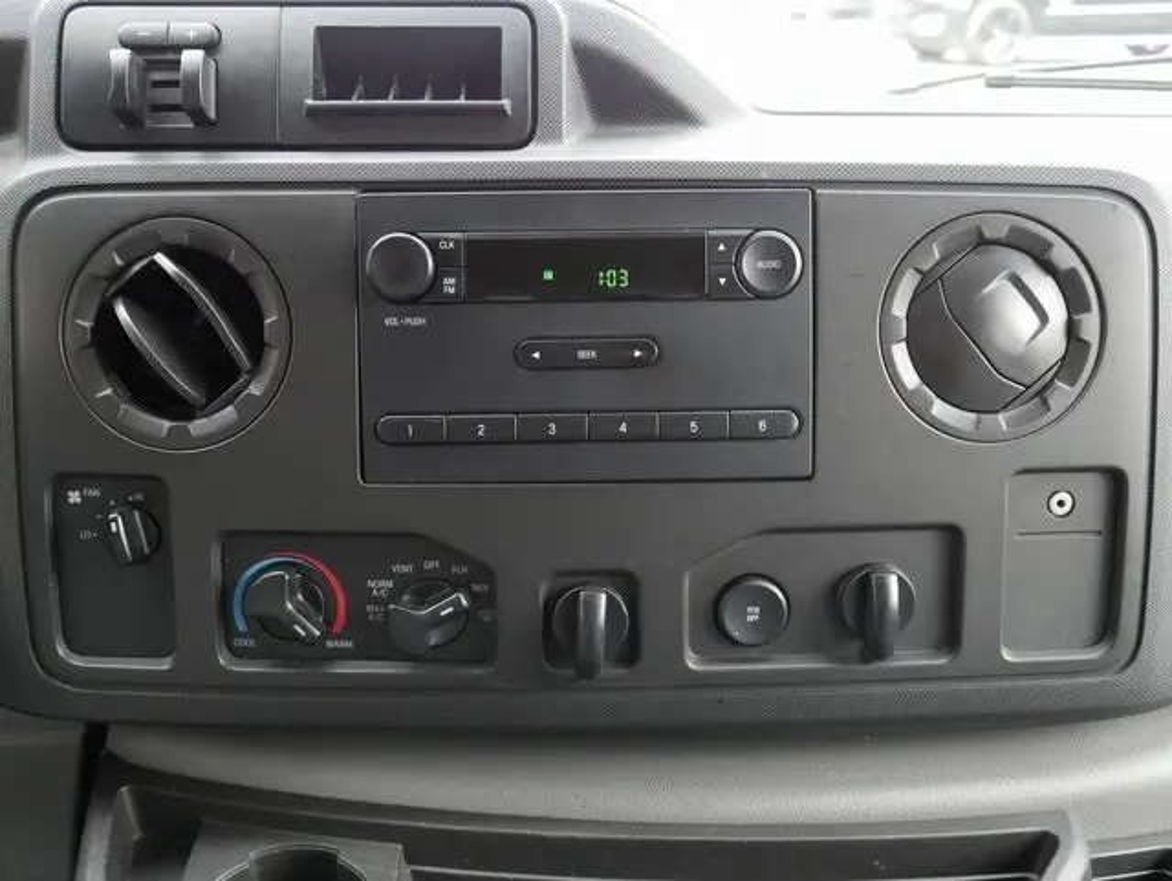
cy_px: 440
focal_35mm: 38
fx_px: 1288
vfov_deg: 37.8
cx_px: 586
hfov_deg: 48.9
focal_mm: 19
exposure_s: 1/60
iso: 1250
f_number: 5
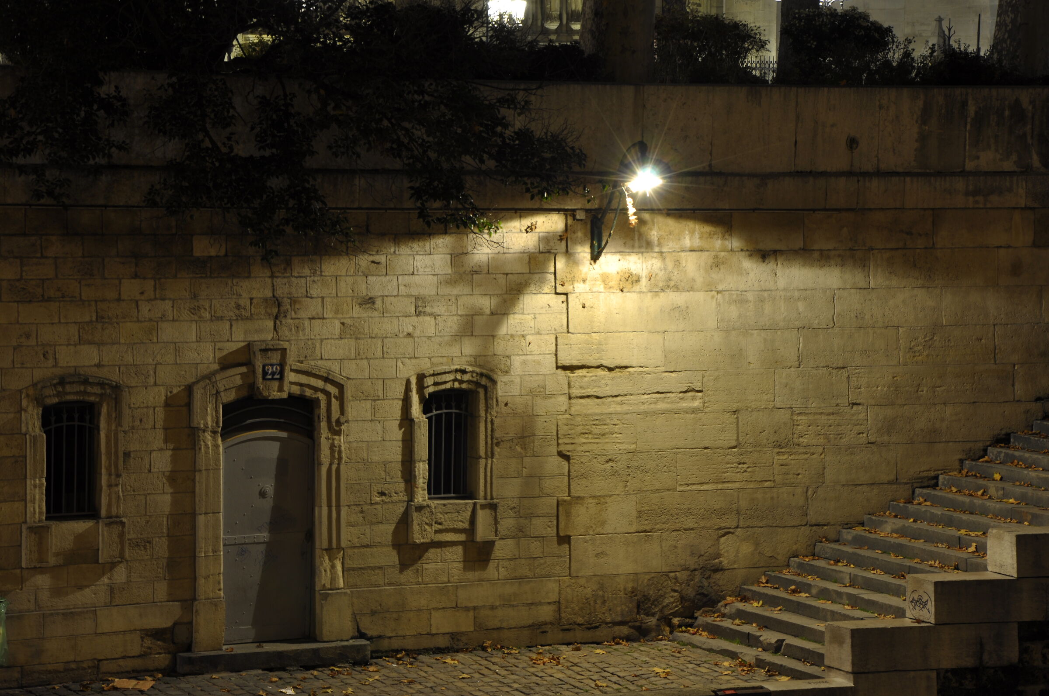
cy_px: 348
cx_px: 524
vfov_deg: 10.1
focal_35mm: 135
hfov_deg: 15.2
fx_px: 3929
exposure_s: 4
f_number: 5.6
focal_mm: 90
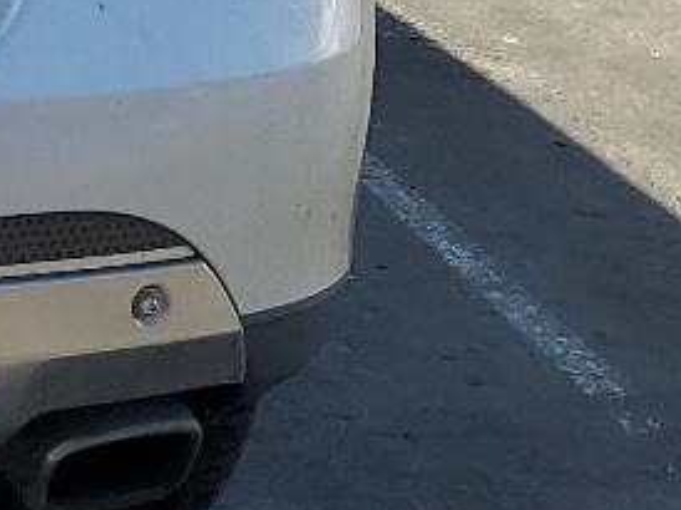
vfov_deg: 9.3
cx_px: -905
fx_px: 2988
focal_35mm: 152
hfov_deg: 11.1
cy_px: -433
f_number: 1.5
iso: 50
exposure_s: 1/2500
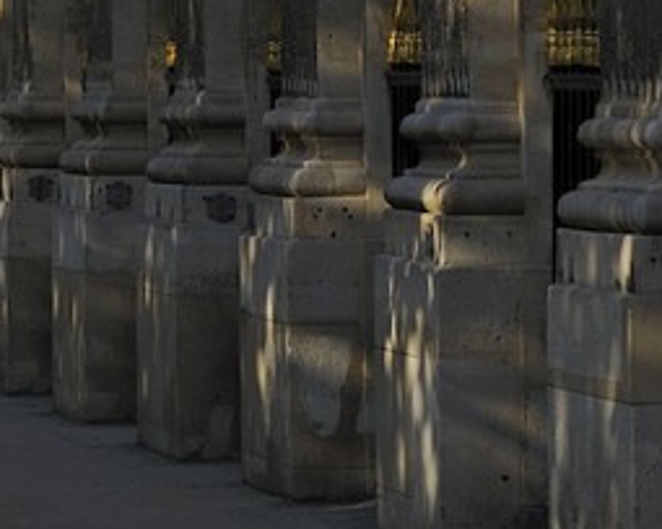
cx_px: -5
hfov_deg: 5.5
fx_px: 6916
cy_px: -1045
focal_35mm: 353
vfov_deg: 4.2
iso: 200
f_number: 13
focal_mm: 60
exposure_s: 1/160
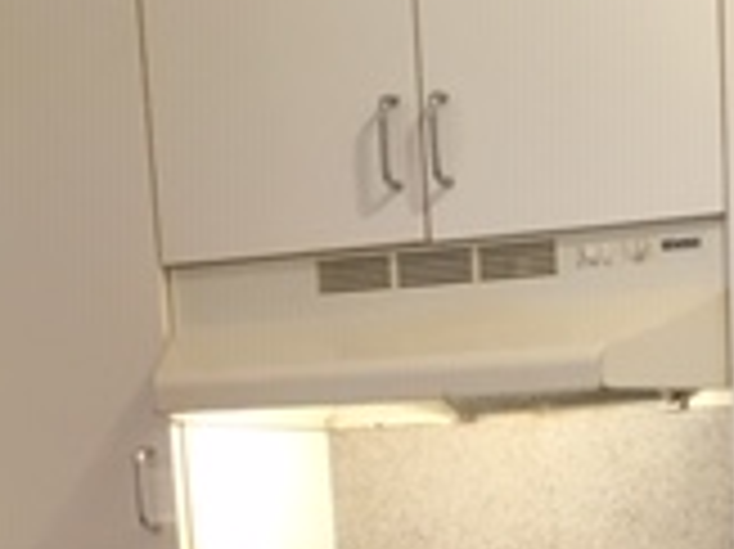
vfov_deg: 11.9
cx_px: 572
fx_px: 2415
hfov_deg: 17.2
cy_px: 1008
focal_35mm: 114
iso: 40
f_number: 2.2
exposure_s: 1/30
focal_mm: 4.15
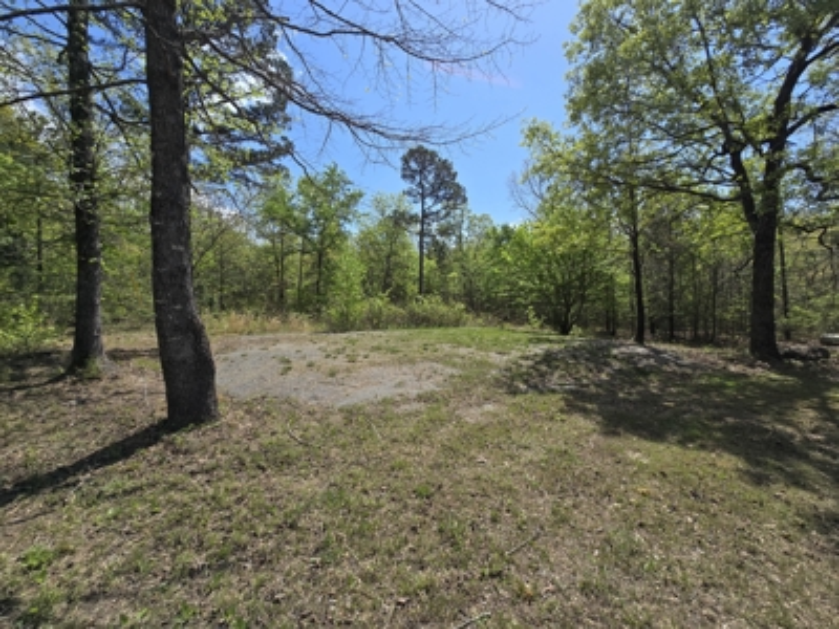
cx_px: 420
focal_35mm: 13
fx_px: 315
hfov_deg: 106.2
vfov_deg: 89.9
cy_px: 314
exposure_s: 1/2359
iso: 50
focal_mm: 2.2
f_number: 2.2
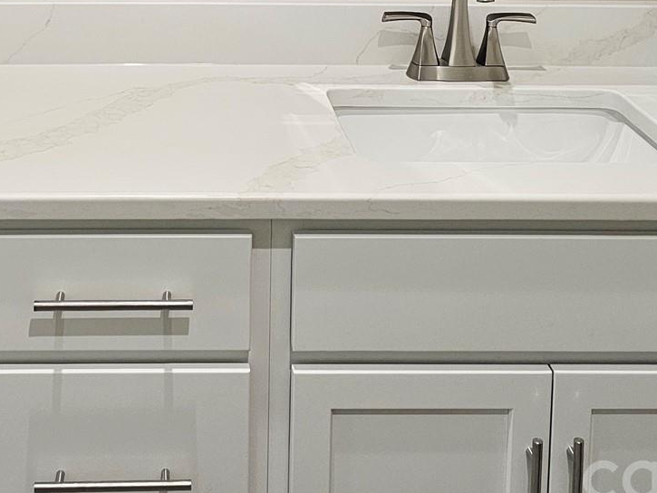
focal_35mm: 65
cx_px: 168
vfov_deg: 20.7
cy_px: -136
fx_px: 1234
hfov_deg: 29.4
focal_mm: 6.3
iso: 320
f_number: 1.7
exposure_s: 1/120
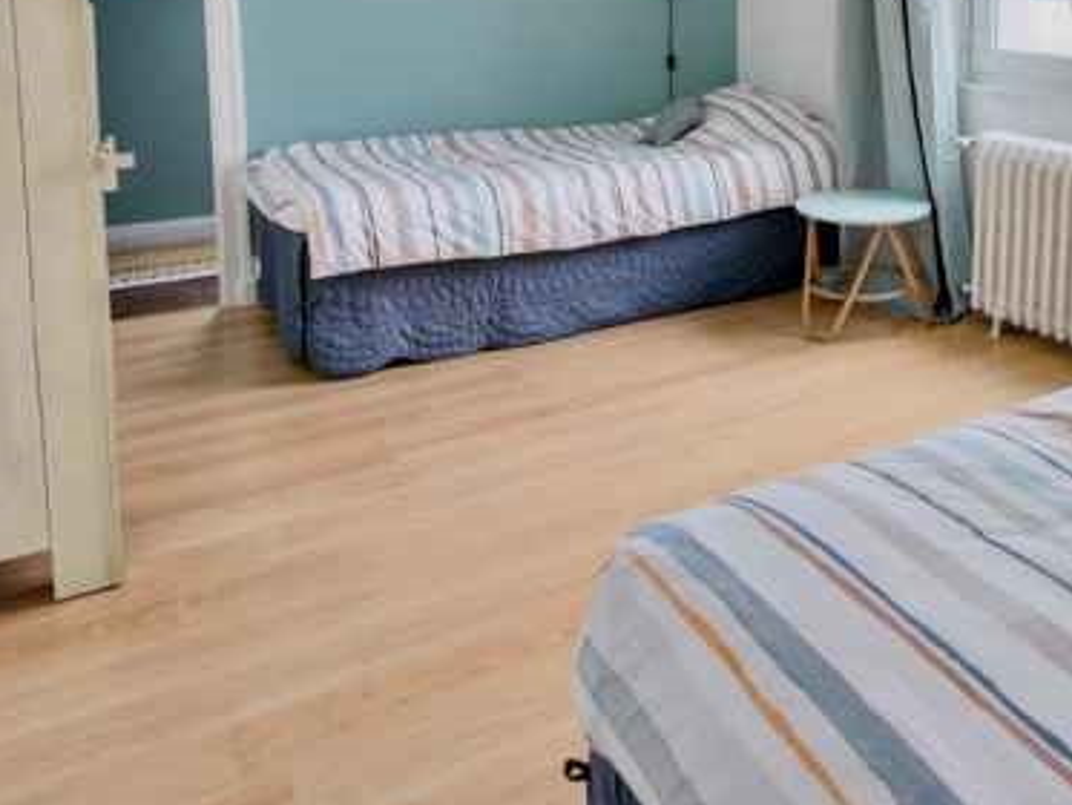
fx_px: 1022
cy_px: 79
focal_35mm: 33
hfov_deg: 52.1
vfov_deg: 39.8
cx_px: 845
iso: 800
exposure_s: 1/100
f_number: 8
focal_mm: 16
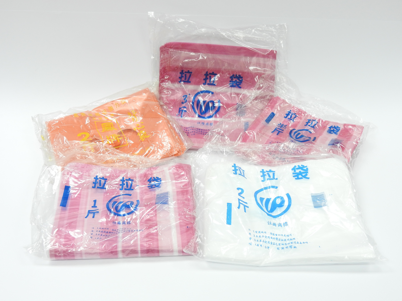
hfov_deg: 46.8
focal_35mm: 40
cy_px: 150
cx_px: 201
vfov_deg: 36.0
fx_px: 465
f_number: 3.8
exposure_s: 1/30
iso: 180
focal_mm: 7.2
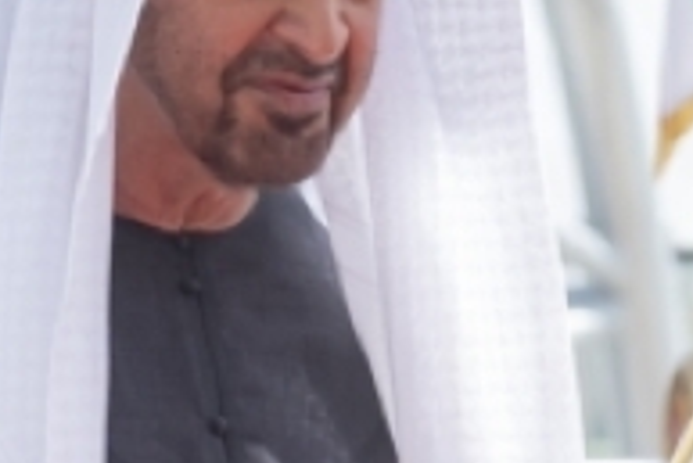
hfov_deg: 4.4
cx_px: 743
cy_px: 691
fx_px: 8977
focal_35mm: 466
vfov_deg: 2.9
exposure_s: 1/200
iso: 320
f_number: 4
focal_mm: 75
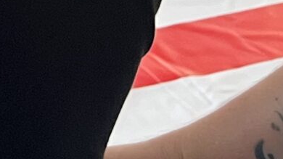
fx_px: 1395
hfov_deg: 9.4
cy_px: -532
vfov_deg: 5.5
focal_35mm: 186
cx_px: -529
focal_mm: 5.1
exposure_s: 1/60
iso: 250
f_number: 1.6
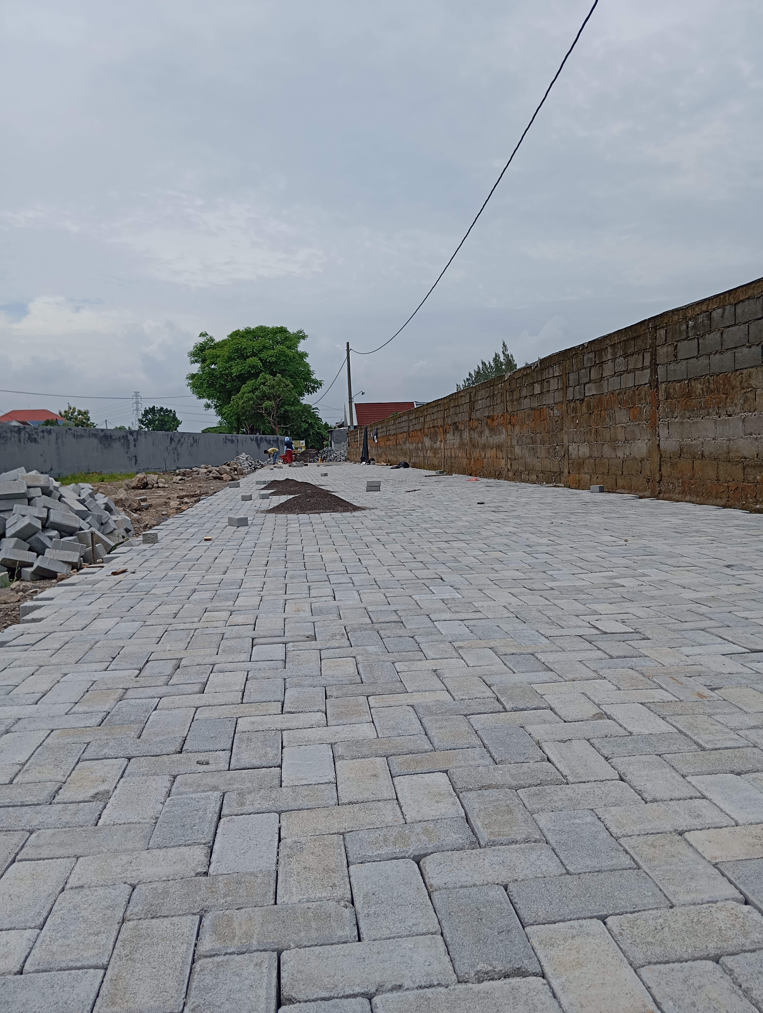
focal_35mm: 28
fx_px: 821
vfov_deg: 63.4
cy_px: 506
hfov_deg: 49.9
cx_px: 382
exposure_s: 1/2066
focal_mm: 4.22
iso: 111
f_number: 1.8
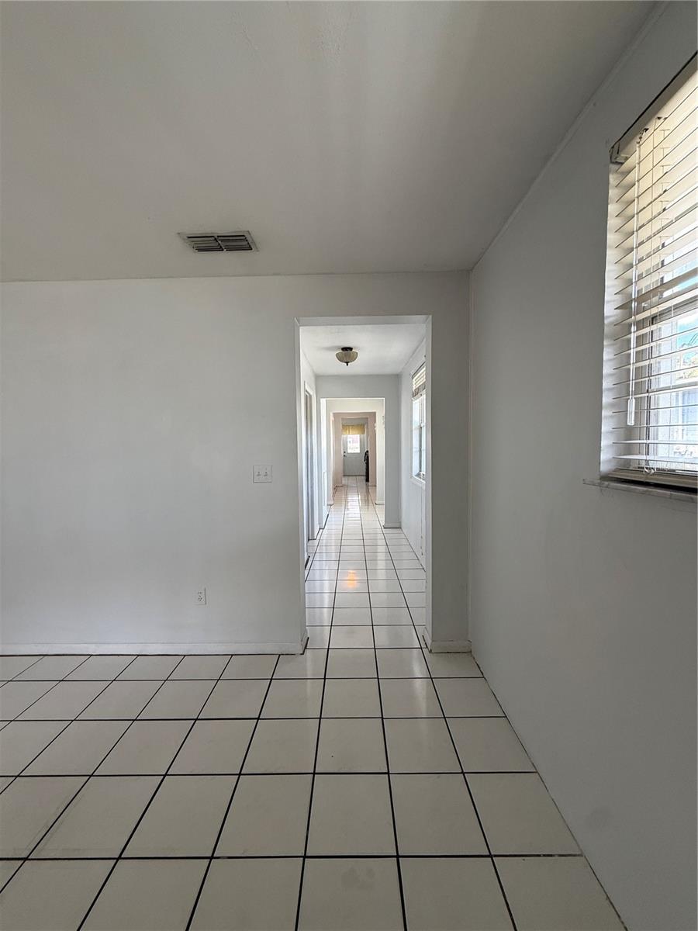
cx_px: 349
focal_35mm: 14
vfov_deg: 102.1
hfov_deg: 85.7
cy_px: 466
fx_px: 376
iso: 125
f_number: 2.2
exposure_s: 1/99
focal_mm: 2.22
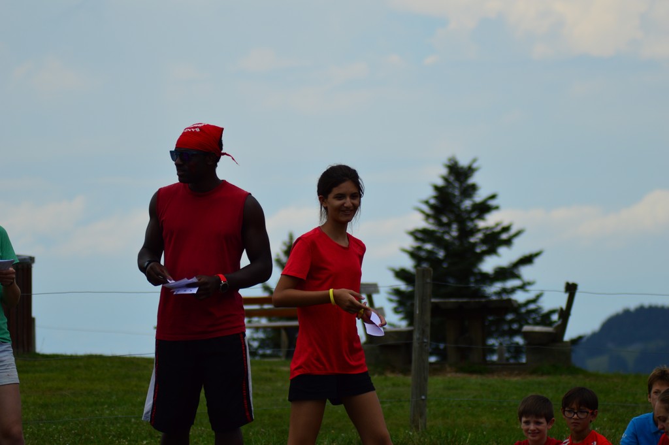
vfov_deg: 8.3
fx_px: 3064
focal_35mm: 165
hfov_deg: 12.5
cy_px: 222
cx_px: 334
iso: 100
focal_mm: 110
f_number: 4
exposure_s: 1/1250
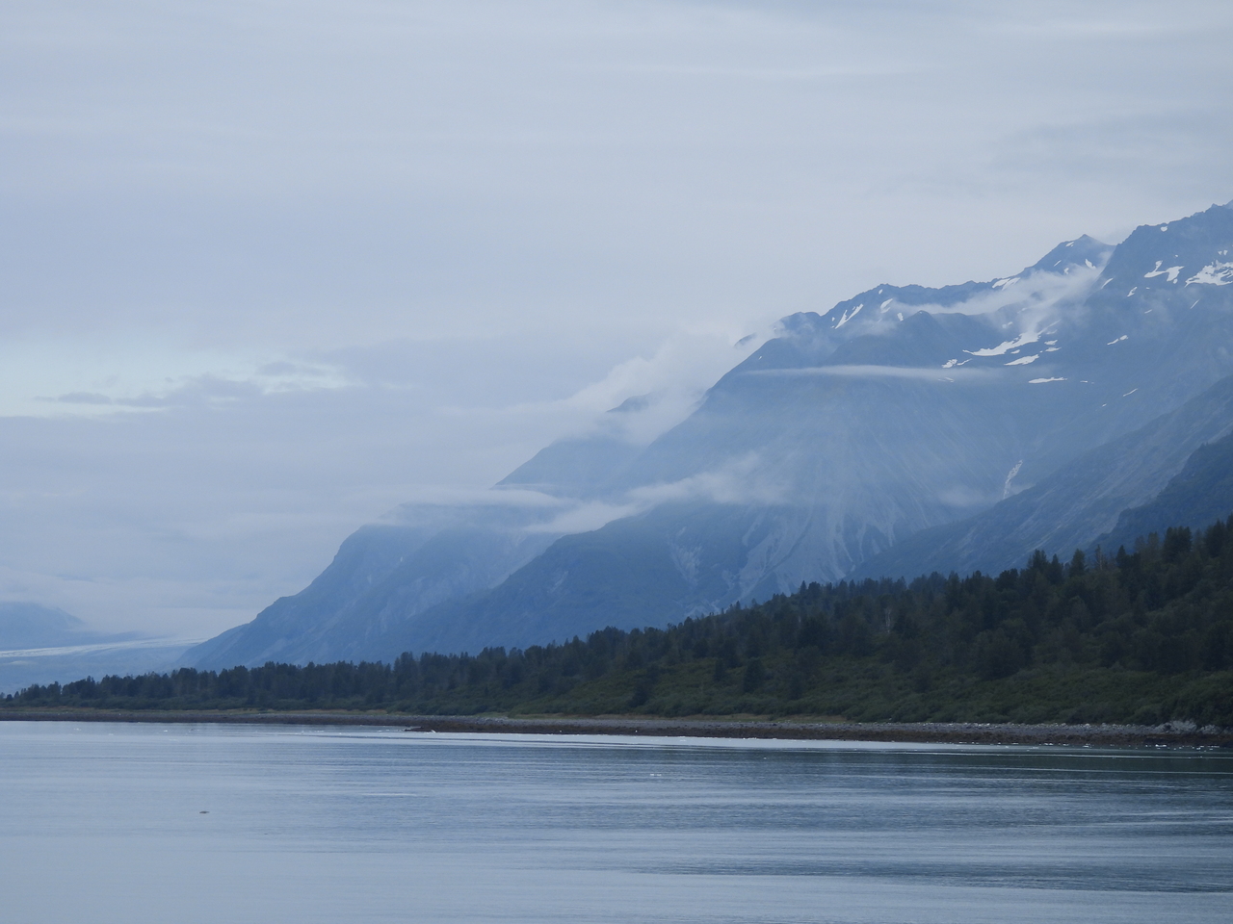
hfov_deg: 11.6
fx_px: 6055
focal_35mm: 170
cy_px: 462
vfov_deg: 8.7
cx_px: 616
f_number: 4.5
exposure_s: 1/400
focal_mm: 30.3
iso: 100
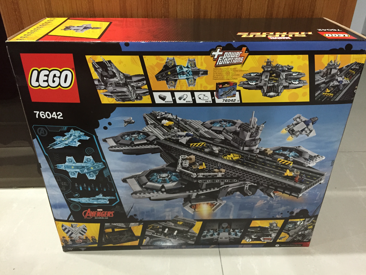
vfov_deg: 48.2
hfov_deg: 61.7
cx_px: 183
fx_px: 307
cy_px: 138
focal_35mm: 29
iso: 250
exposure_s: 1/17
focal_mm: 4.15
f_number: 2.2
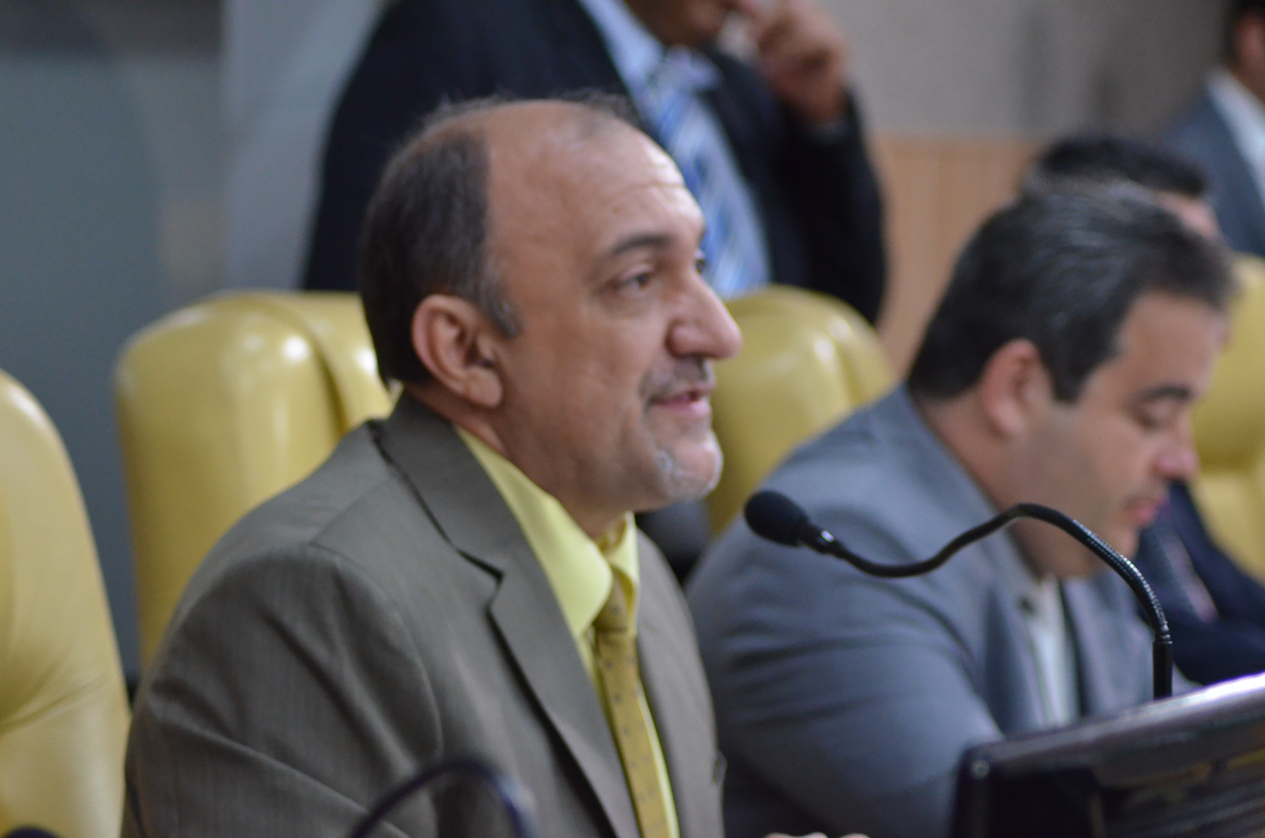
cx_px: 632
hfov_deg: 15.2
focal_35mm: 135
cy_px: 419
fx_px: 4734
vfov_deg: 10.1
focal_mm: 90
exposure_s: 1/125
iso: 2500
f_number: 4
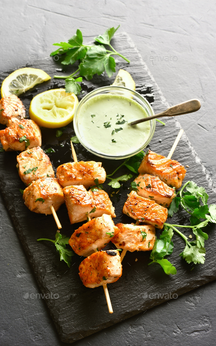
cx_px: 99
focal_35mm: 62
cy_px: 174
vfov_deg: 33.0
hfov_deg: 21.0
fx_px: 584
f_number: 11
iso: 160
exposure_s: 1/160
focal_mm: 60
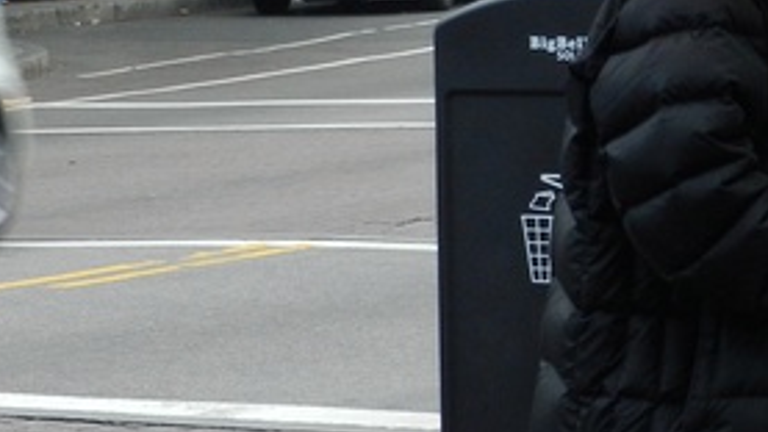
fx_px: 5378
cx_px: 754
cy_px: 133
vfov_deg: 4.6
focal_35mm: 264
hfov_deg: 8.1
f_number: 4.4
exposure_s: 1/30
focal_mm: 14.9
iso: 220
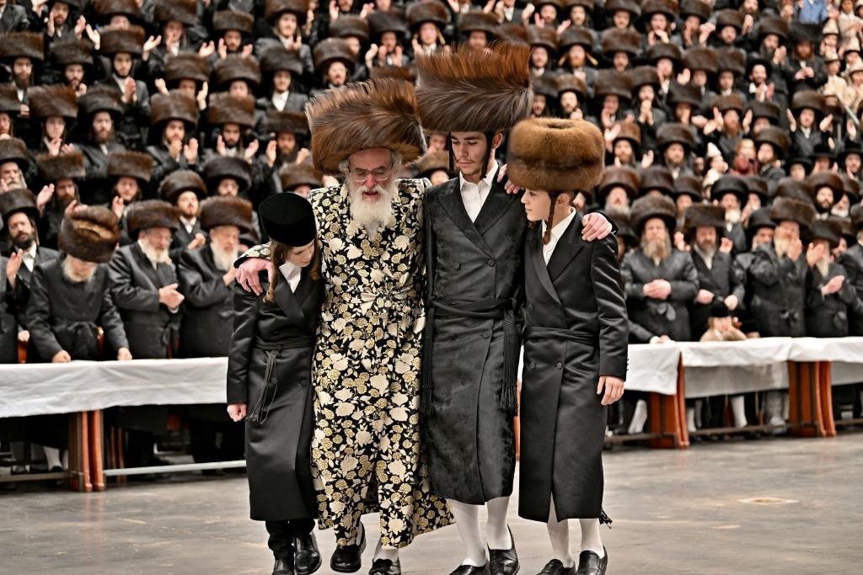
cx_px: 432
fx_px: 1678
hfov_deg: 28.8
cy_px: 288
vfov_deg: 19.5
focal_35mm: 70
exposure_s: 1/320
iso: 640
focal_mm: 70
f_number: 2.8
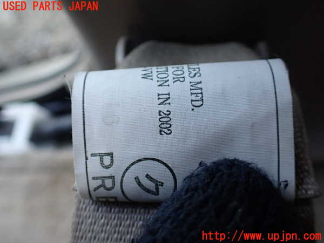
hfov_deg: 60.0
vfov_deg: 46.8
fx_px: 281
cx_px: 162
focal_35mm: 30
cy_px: 122
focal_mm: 5.4
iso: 250
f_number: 2.3
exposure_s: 1/125
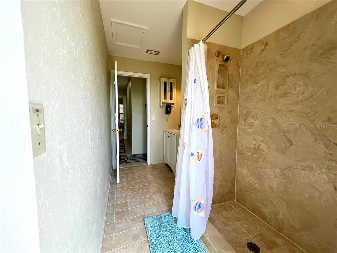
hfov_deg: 106.2
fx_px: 127
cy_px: 126
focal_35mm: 13
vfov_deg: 89.9
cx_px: 168
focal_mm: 1.57
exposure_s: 1/125
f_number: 1.8
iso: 32
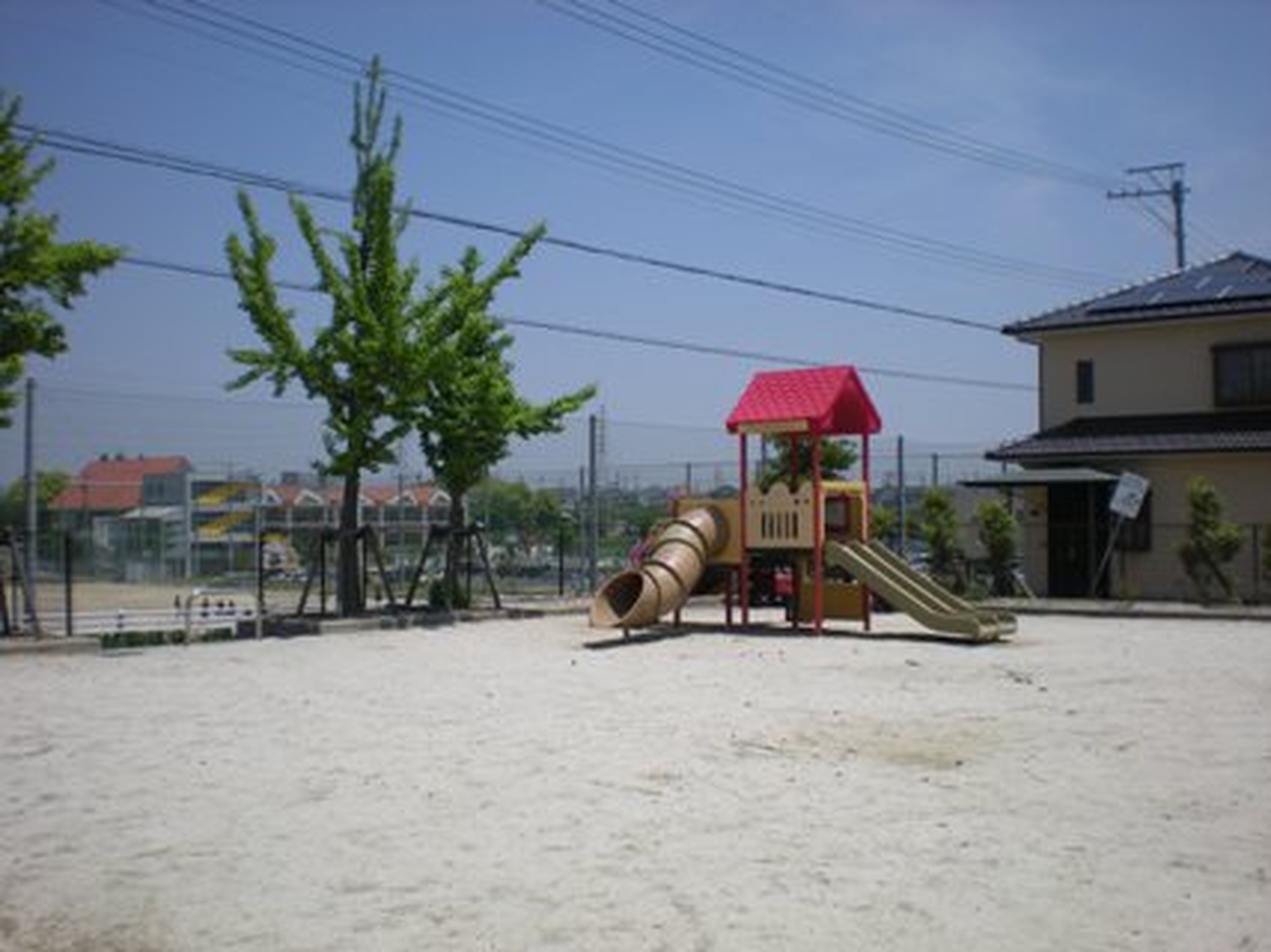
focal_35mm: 38
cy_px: 476
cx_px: 636
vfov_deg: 37.7
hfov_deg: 49.0
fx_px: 1395
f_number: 4.6
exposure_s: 1/825
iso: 64
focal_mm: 6.3
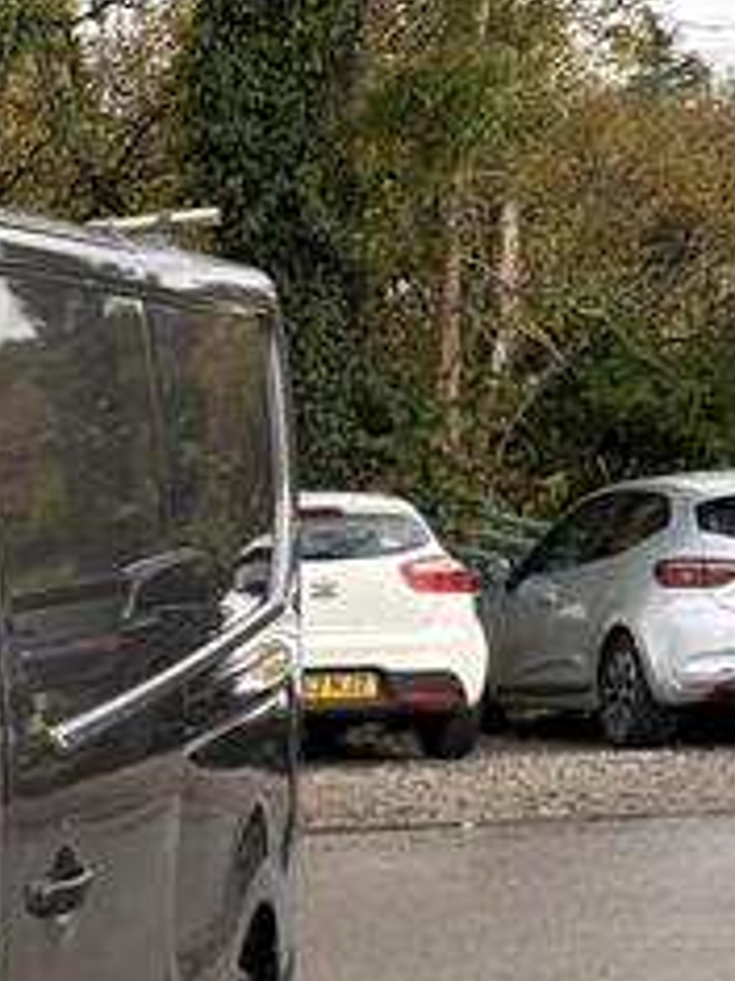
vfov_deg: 18.7
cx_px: -990
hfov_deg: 12.2
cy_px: 1186
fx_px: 2805
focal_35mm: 99
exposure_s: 1/282
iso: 40
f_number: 1.6
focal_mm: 5.96
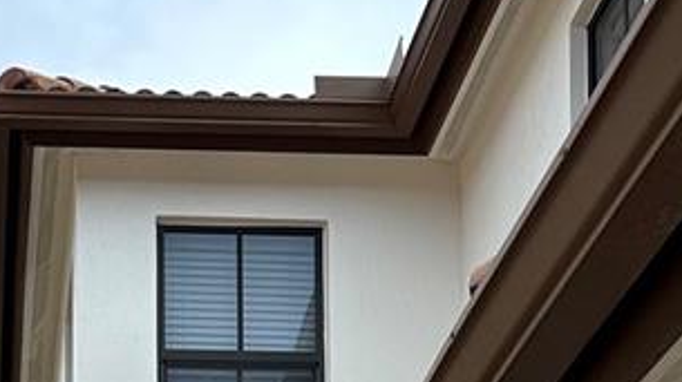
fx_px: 1861
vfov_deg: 9.8
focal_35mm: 103
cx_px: 96
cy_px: 1023
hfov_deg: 20.4
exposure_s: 1/2299
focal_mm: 6.86
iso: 80
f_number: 1.78
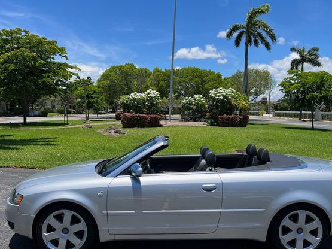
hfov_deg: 59.9
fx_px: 288
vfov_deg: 46.7
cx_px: 181
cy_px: 135
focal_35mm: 30
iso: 50
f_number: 1.5
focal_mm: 5.7
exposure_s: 1/3571
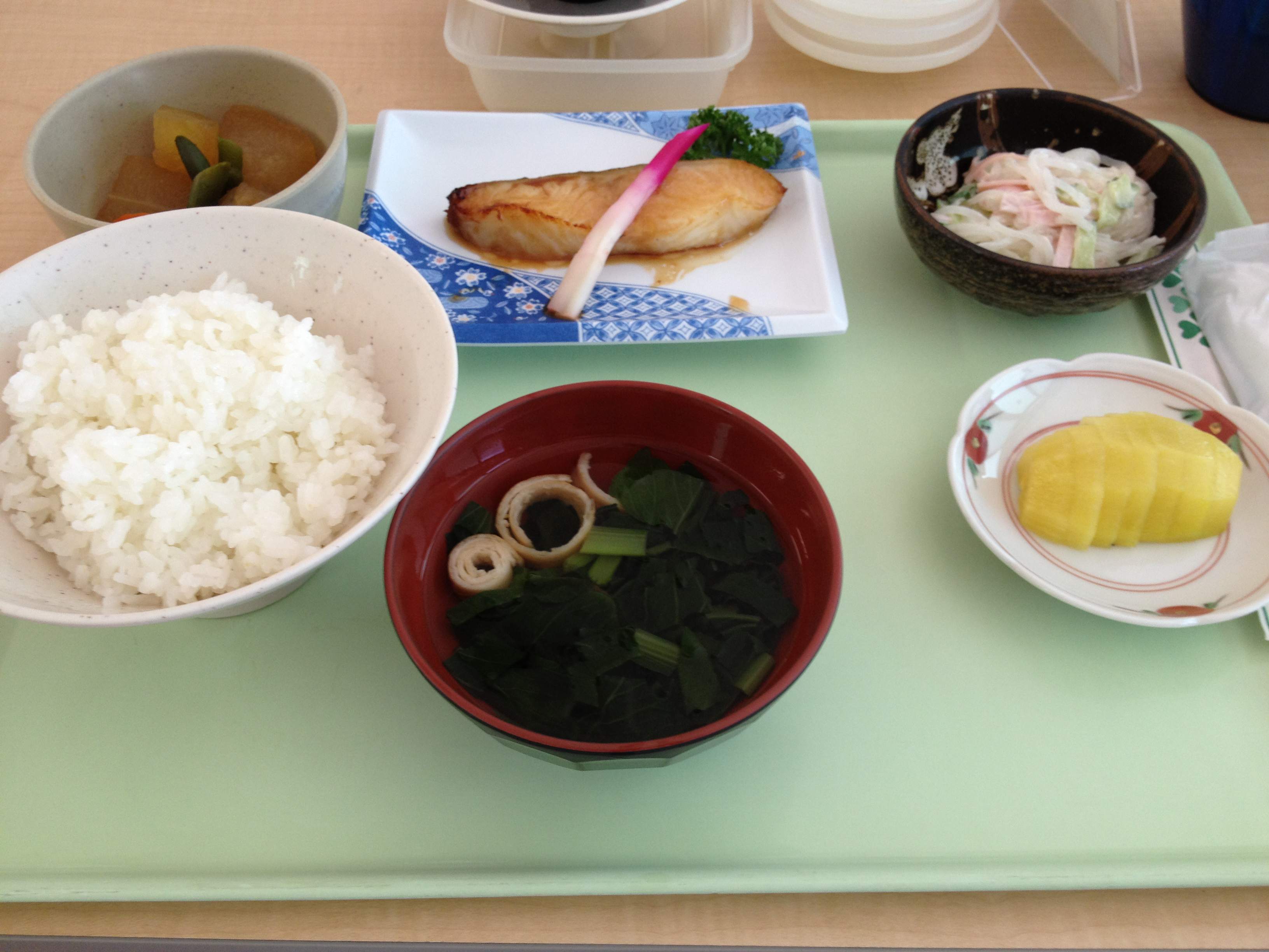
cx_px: 634
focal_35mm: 35
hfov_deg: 52.6
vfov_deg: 40.7
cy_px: 476
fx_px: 1283
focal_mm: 4.28
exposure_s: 1/24
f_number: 2.4
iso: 64
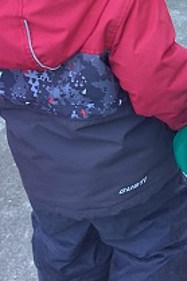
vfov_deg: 19.5
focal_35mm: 103
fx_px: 804
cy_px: 26
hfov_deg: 13.0
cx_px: 218
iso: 32
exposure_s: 1/120
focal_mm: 3.3
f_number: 2.4
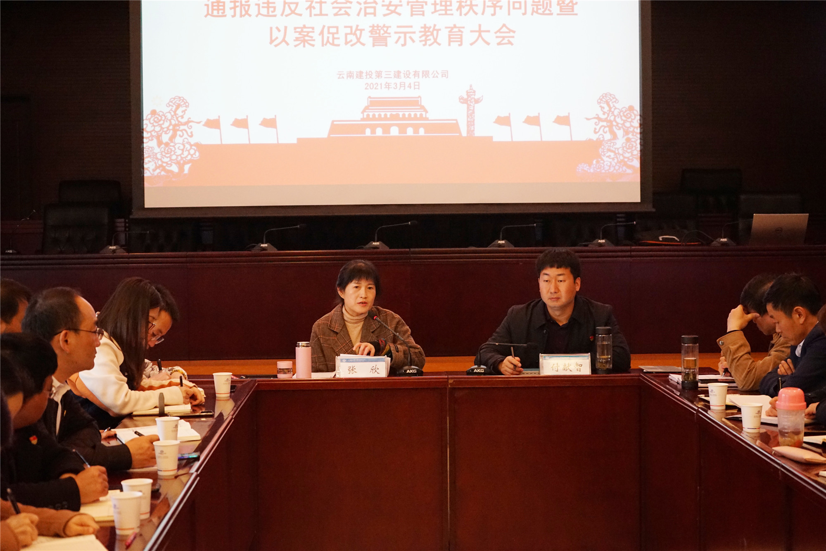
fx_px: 1606
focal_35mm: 70
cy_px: 276
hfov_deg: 28.8
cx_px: 413
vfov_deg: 19.5
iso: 5000
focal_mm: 70
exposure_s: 1/160
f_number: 5.6
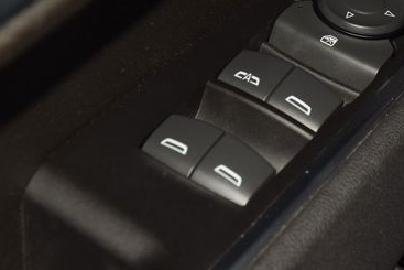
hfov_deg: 11.2
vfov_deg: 7.5
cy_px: 47
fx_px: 2054
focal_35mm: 183
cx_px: 303
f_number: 8
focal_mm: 70
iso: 110
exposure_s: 1/125
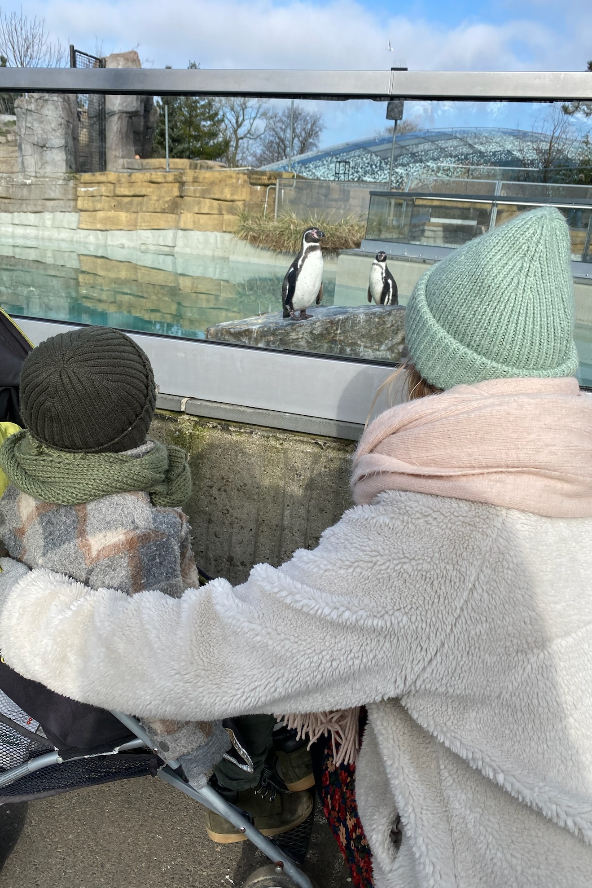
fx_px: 690
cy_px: 437
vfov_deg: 65.5
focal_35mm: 28
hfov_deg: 46.3
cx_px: 265
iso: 32
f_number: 1.8
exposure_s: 1/2410
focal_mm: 4.25
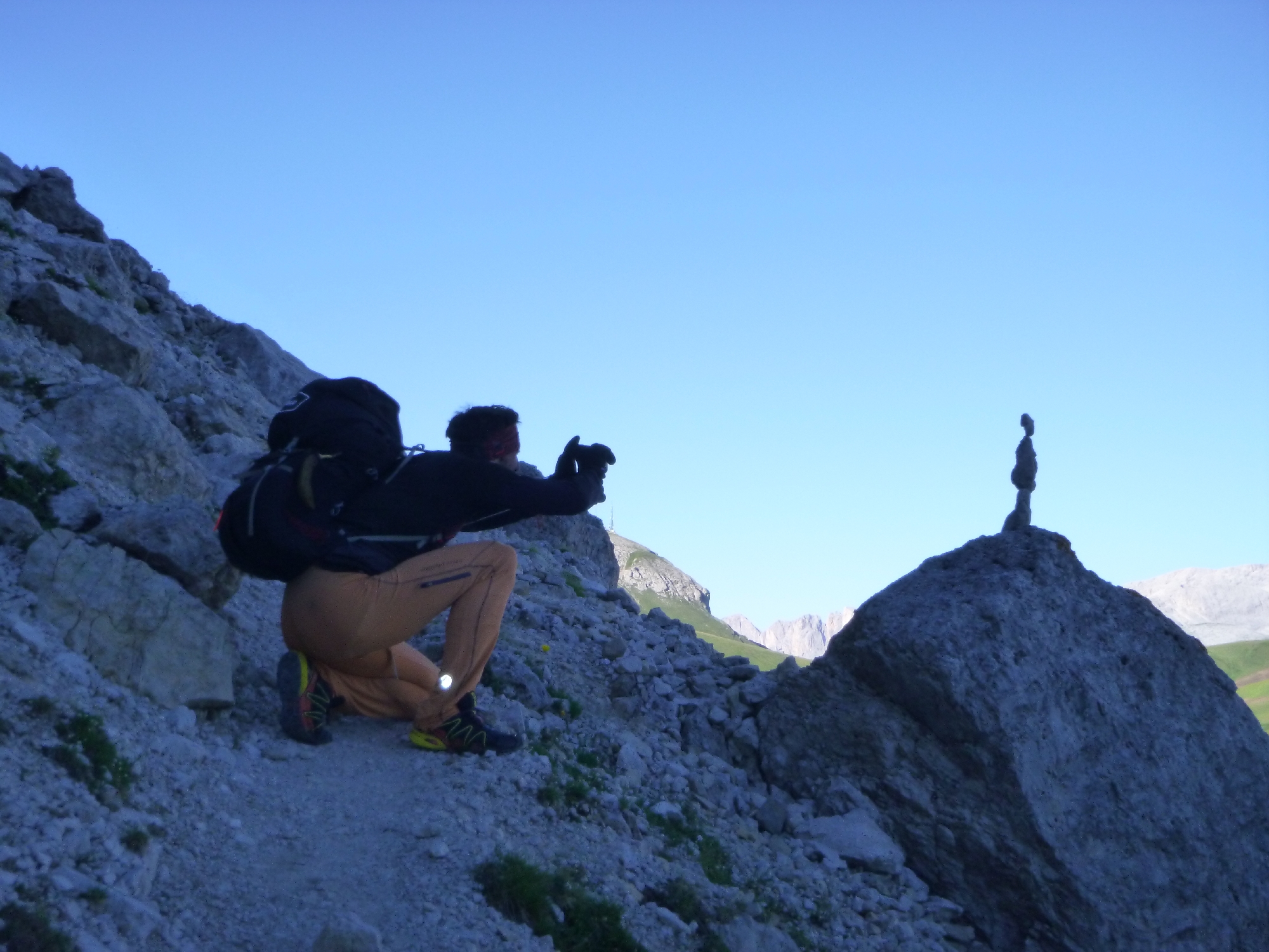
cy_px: 476
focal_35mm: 71
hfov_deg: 27.4
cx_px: 634
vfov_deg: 20.7
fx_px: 2603
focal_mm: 12.8
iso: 160
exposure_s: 1/250
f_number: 5.5
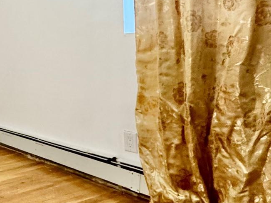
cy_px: 74
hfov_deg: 31.5
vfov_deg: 32.7
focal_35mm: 44
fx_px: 344
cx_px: -93
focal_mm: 2.22
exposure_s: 1/60
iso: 320
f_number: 2.2
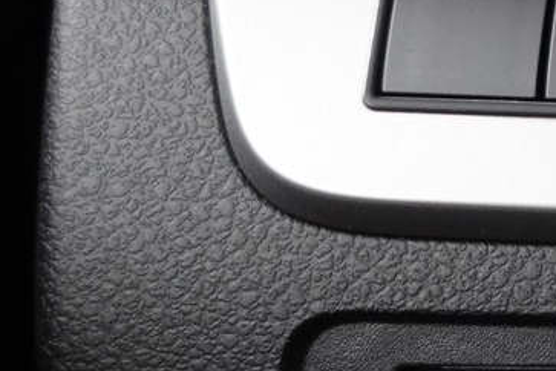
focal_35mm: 107
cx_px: 1057
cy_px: -26
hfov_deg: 15.7
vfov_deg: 12.6
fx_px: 1652
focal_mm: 9.4
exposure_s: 1/20
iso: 800
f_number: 1.8
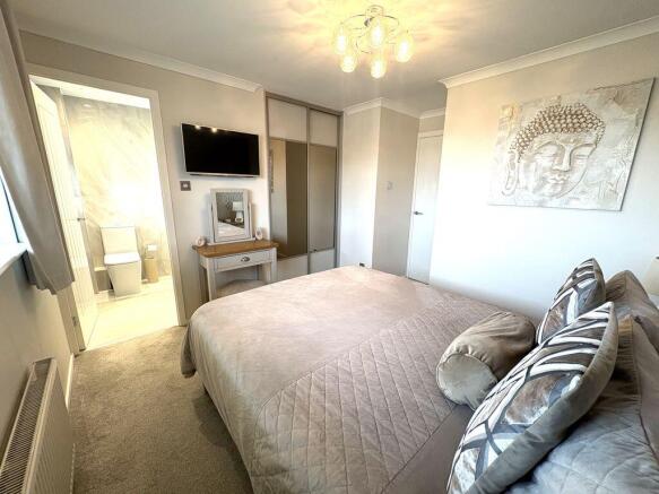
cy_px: 247
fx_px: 266
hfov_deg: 102.1
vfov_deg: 85.7
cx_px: 330
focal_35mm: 14
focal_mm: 2.22
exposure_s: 1/50
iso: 160
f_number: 2.2
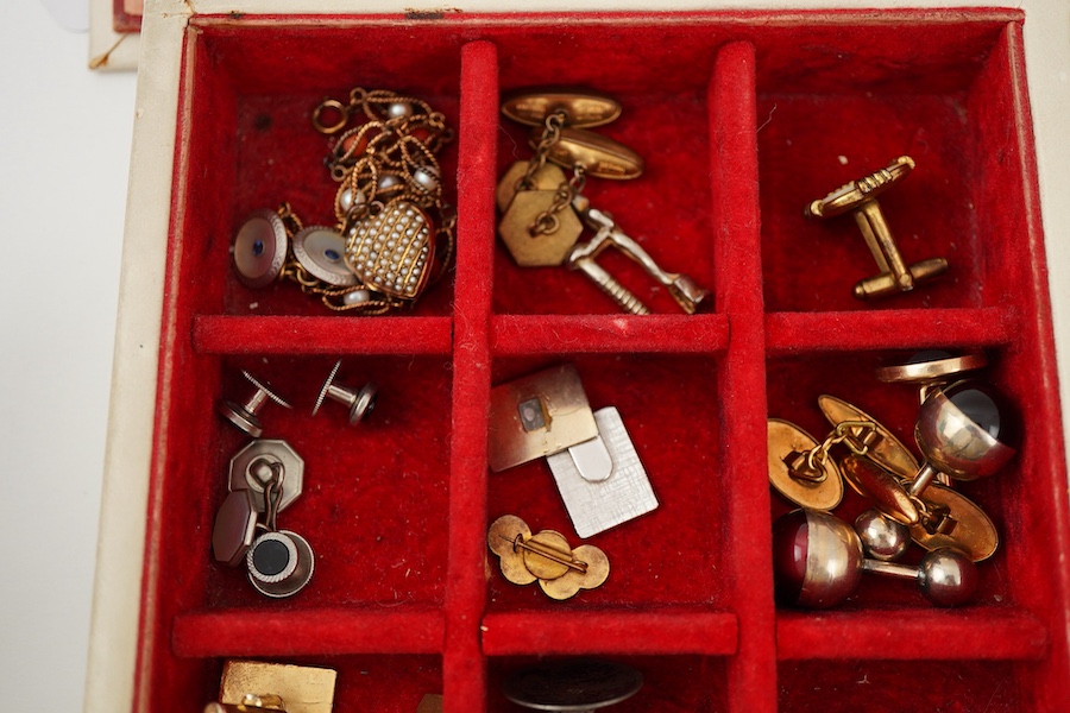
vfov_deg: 29.9
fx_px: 1337
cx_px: 535
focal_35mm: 45
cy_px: 356
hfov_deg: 43.6
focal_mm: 30
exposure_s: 1/160
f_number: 3.5
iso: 800
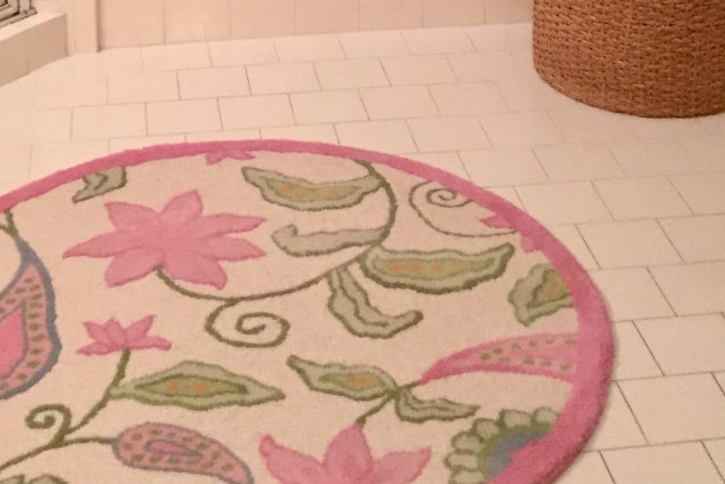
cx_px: 350
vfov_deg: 15.8
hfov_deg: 26.3
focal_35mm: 77
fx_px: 1551
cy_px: -305
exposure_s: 1/30
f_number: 2.2
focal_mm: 4.15
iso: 125
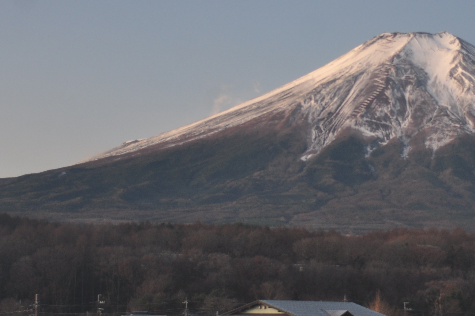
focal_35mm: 103
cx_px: 448
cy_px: 94
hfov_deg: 19.4
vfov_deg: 13.2
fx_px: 1357
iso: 200
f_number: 3.8
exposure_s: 1
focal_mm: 36
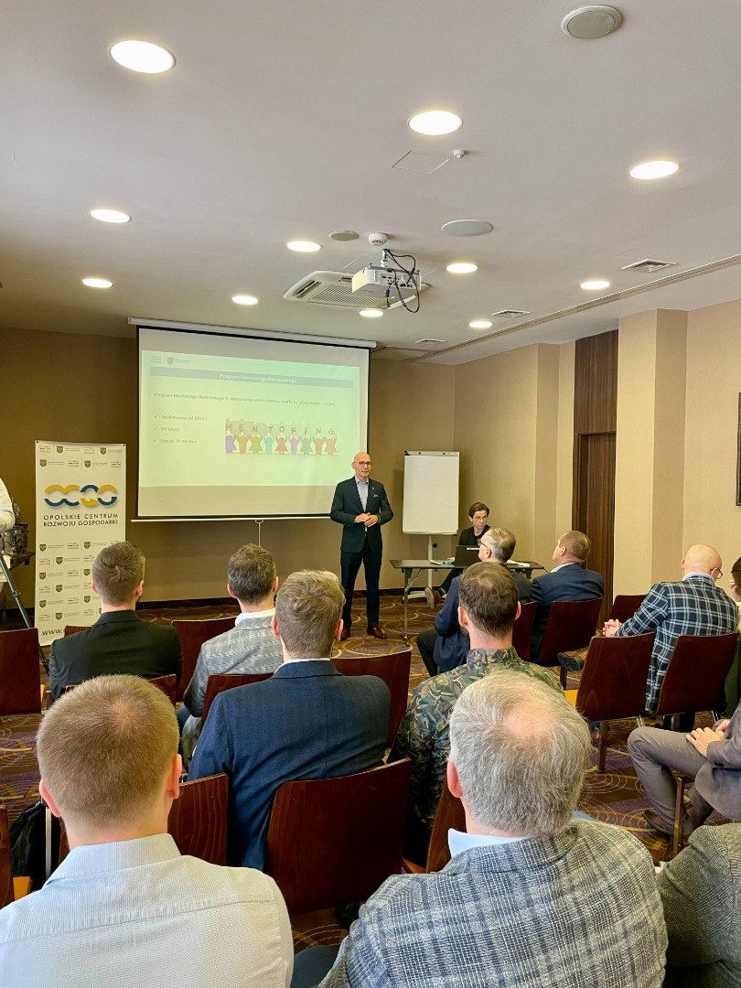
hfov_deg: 53.1
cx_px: 370
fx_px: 742
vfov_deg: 67.3
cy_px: 494
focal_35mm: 26
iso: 100
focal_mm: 4.2
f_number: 1.6
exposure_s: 1/50
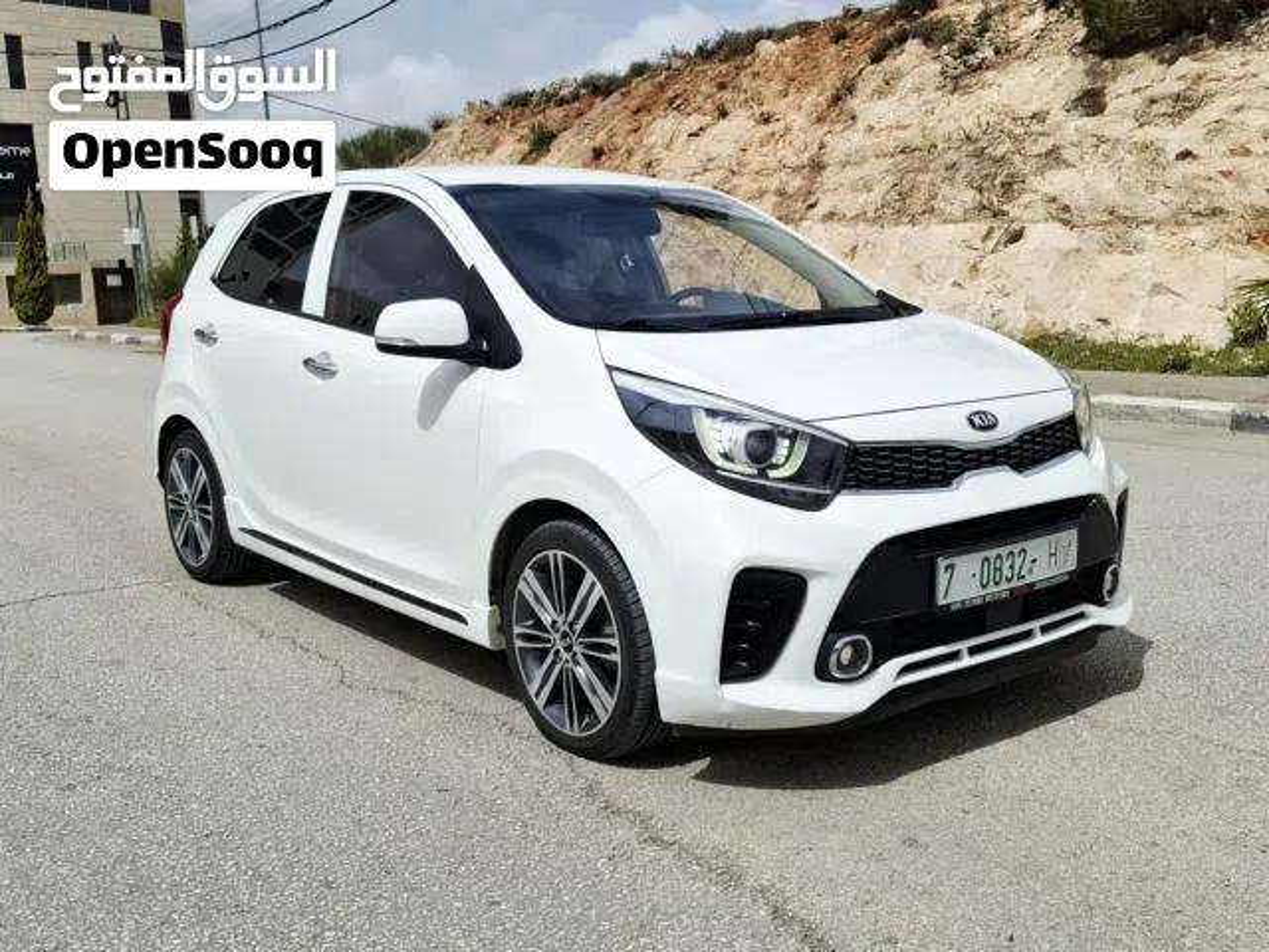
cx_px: 634
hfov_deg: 73.9
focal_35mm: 23
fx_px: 843
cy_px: 476
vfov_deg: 58.9
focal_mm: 5.54
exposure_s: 1/3333
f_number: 1.8
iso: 50
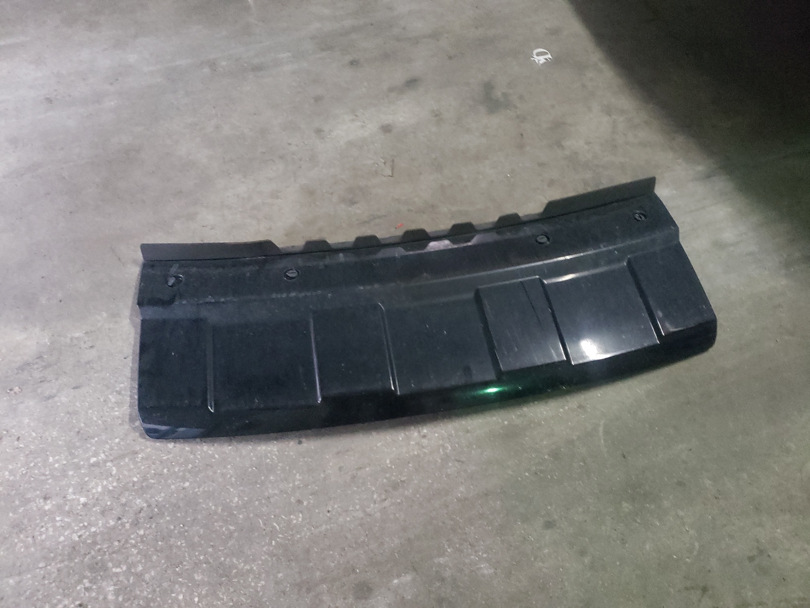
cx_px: 405
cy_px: 304
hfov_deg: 67.3
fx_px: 608
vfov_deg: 53.1
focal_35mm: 26
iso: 694
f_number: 1.5
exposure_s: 1/24
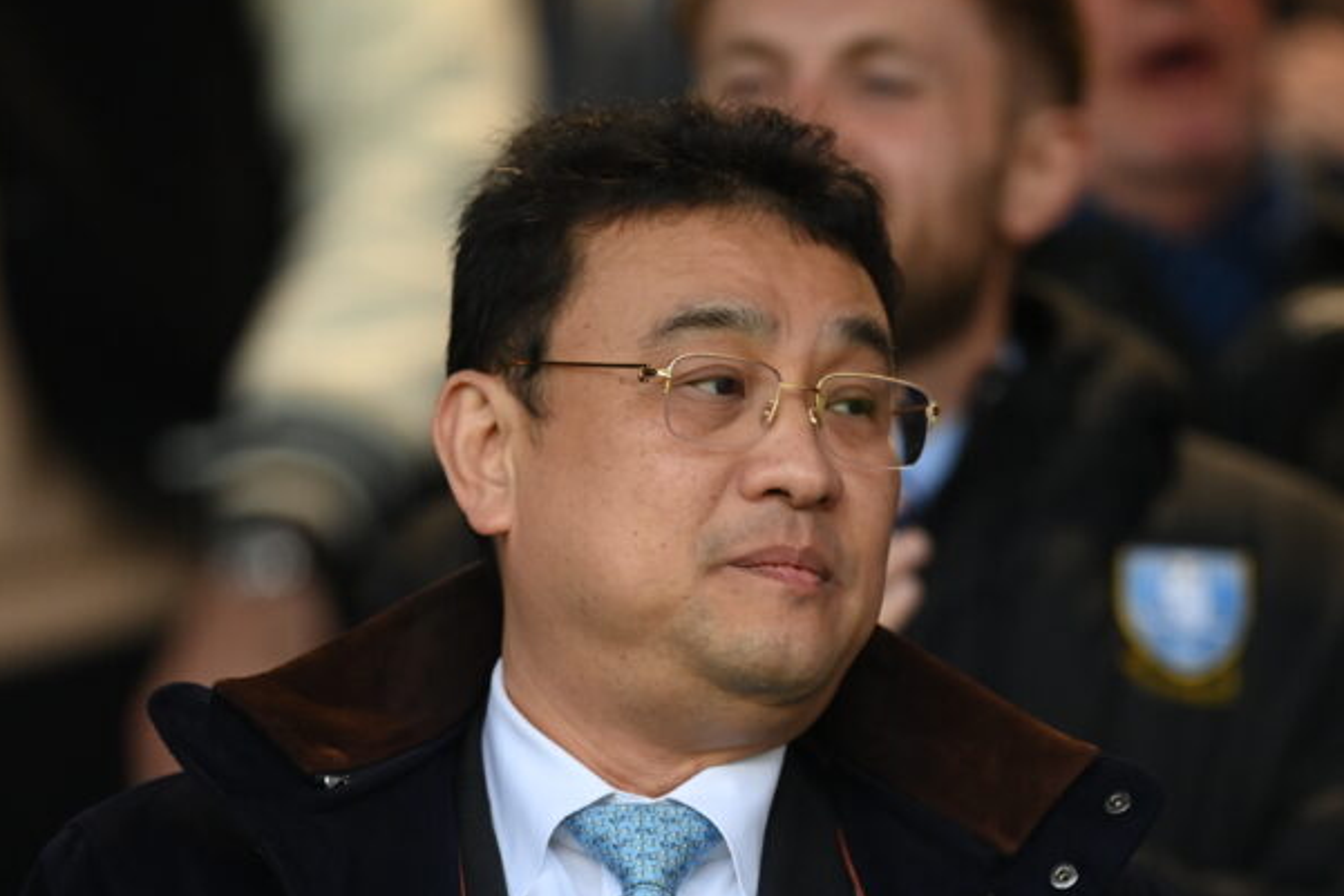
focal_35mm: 681
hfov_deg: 3.0
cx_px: 780
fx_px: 25429
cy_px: 698
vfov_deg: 2.0
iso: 2000
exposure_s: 1/320
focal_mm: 400
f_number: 3.2
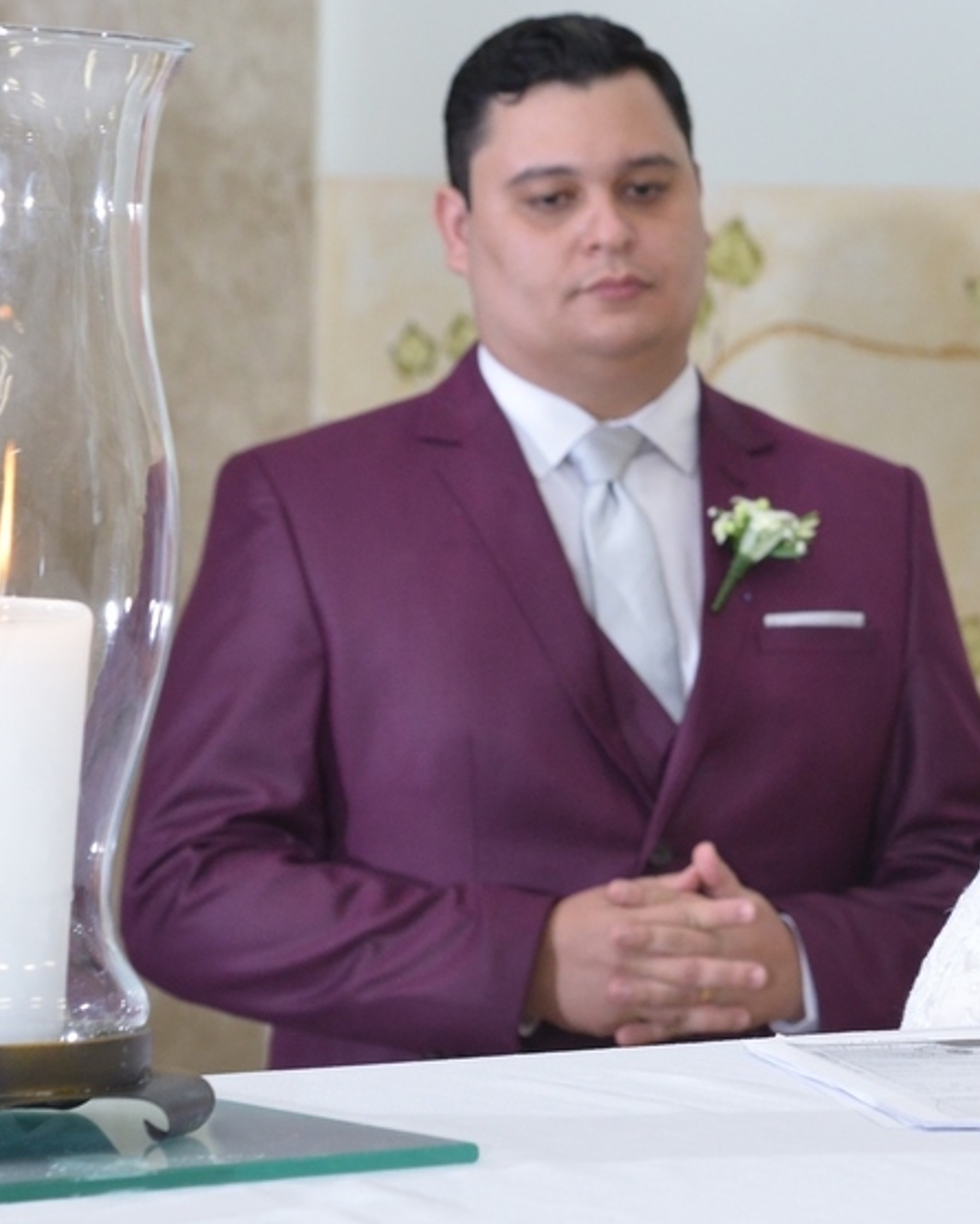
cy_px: 482
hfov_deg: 8.3
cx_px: 1053
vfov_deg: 10.4
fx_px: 6740
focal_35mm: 186
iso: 3200
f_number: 7.1
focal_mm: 92
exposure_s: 1/125
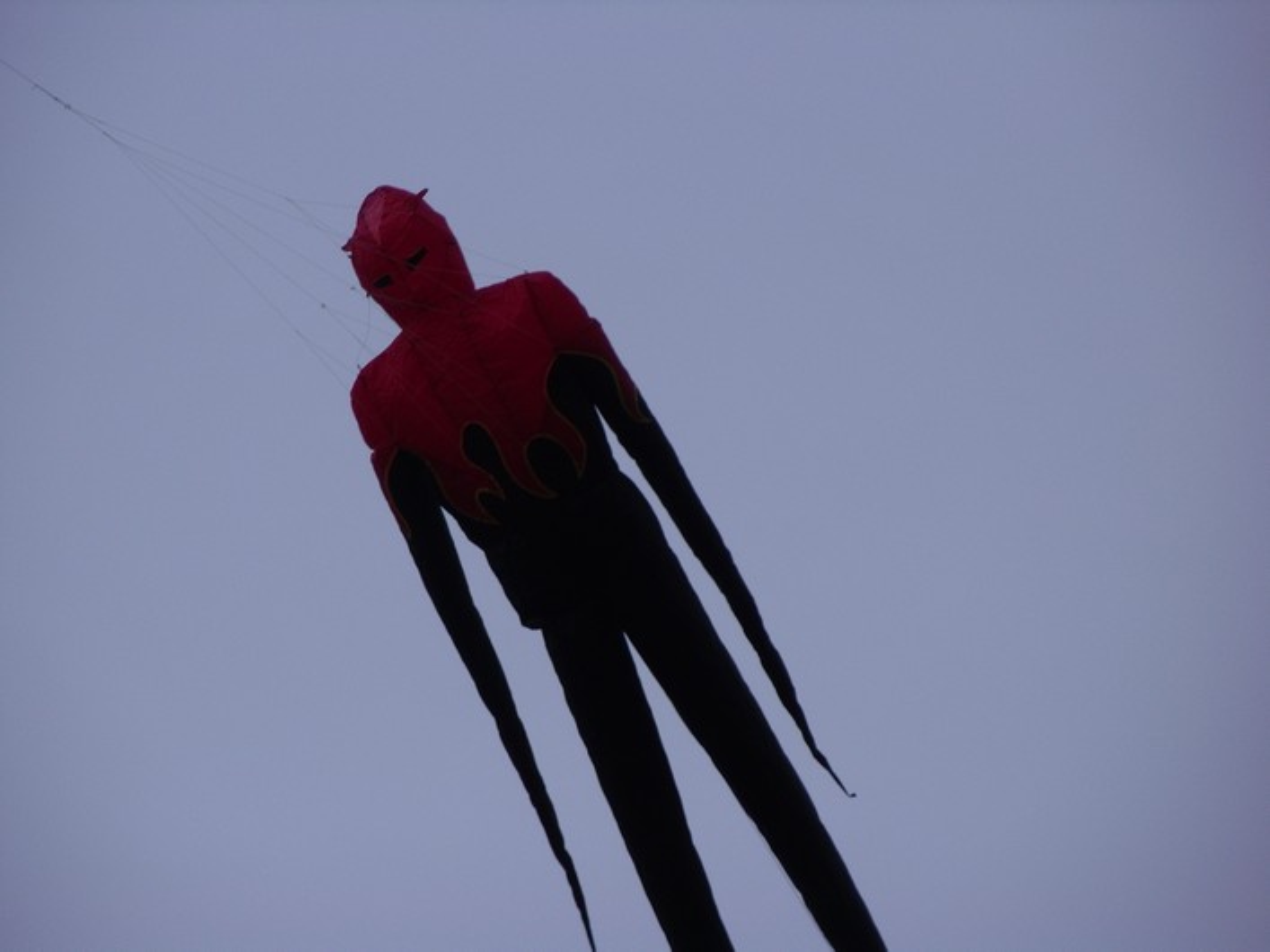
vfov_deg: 6.8
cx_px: 635
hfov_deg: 9.1
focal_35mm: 217
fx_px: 7960
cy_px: 476
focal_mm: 39.2
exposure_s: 1/331
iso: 80
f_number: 5.5
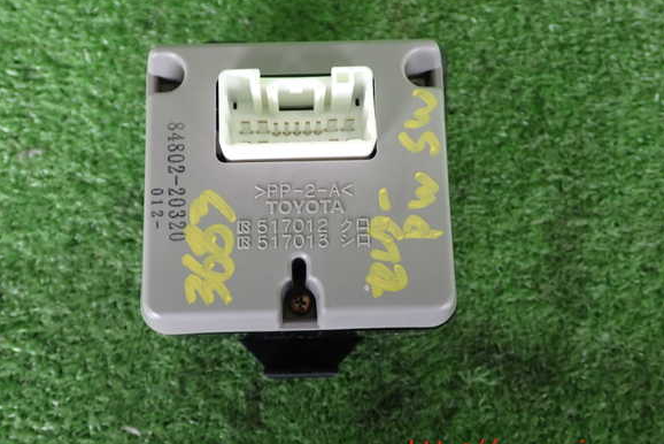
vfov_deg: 32.7
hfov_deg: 47.4
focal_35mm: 41
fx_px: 757
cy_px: 207
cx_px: 324
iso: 200
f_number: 2.7
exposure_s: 1/50
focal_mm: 6.83
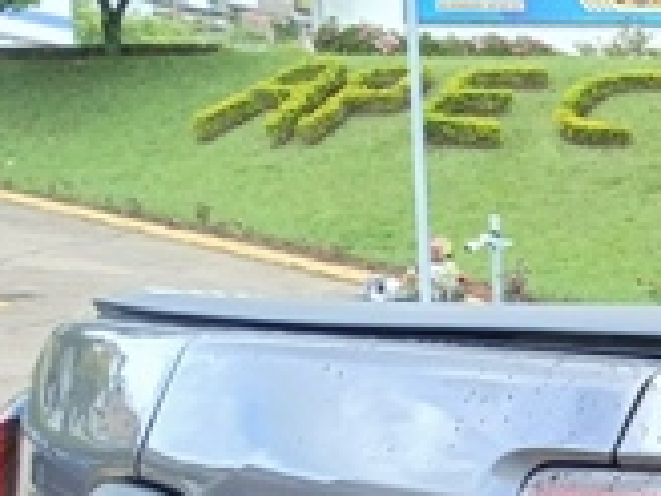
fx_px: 2425
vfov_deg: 11.0
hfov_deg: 13.1
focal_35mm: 127
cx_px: 1391
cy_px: 839
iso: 40
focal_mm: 3.98
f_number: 1.8
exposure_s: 1/120
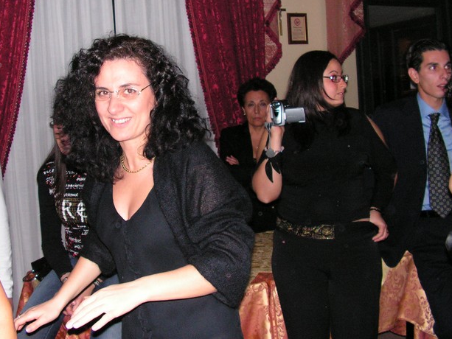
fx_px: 614
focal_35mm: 47
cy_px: 148
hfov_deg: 40.3
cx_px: 182
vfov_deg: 30.9
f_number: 3.2
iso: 200
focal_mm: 6
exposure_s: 1/40
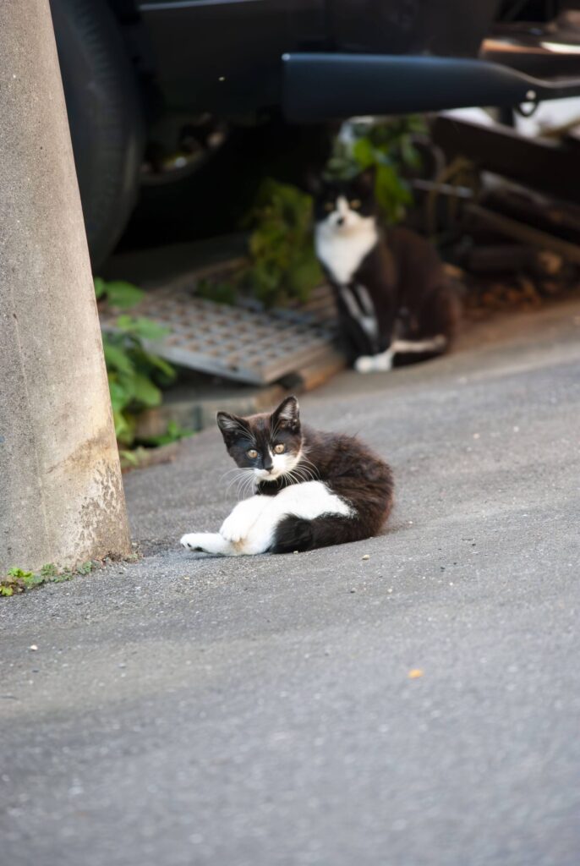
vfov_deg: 6.9
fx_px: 7225
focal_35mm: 300
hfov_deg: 4.6
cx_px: 290
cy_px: 433
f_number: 5.3
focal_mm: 200
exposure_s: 1/400
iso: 1600
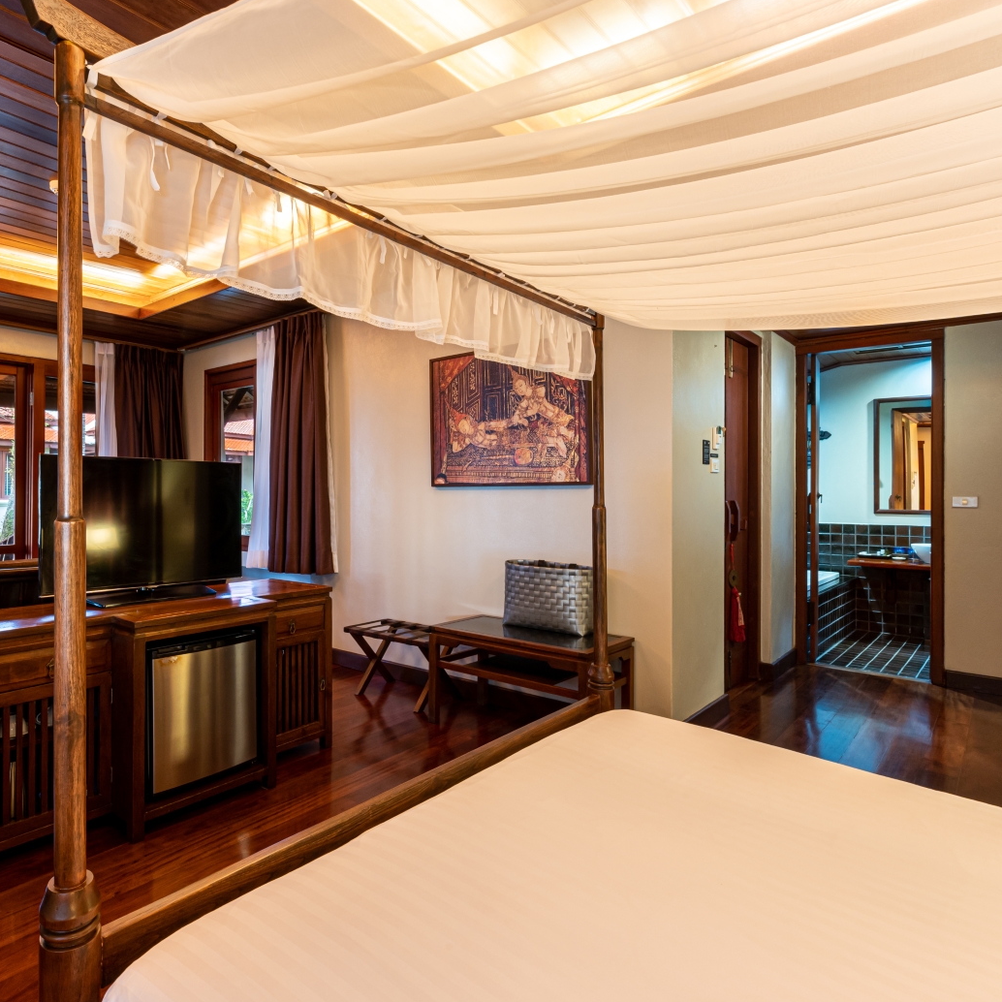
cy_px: 488
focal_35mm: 20
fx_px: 655
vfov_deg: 74.8
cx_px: 355
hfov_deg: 73.1
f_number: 13
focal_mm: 15
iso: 400
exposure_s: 2
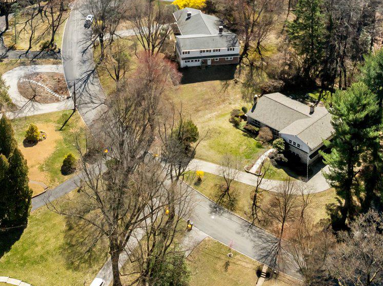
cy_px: -93
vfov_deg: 20.2
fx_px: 729
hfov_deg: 29.2
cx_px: 131
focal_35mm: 66
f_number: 2.8
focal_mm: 12.29
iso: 220
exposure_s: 1/4000
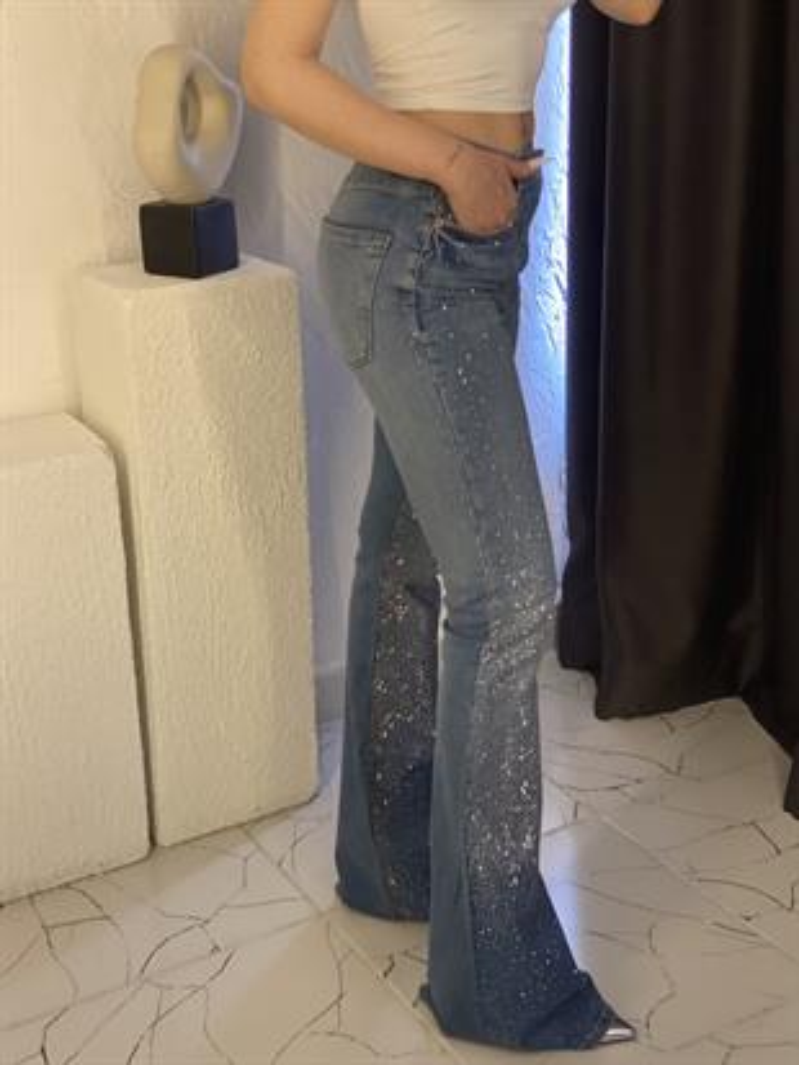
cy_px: 532
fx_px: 1600
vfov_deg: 36.8
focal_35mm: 52
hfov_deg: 28.0
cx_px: 400
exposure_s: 1/35
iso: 400
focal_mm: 6
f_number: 2
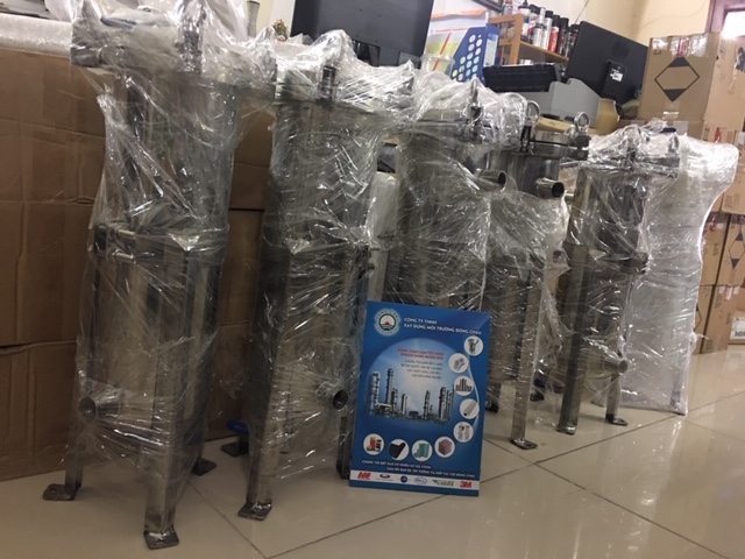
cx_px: 372
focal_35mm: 29
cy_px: 280
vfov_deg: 48.2
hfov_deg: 61.7
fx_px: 624
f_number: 2.2
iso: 80
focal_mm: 4.15
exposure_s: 1/4
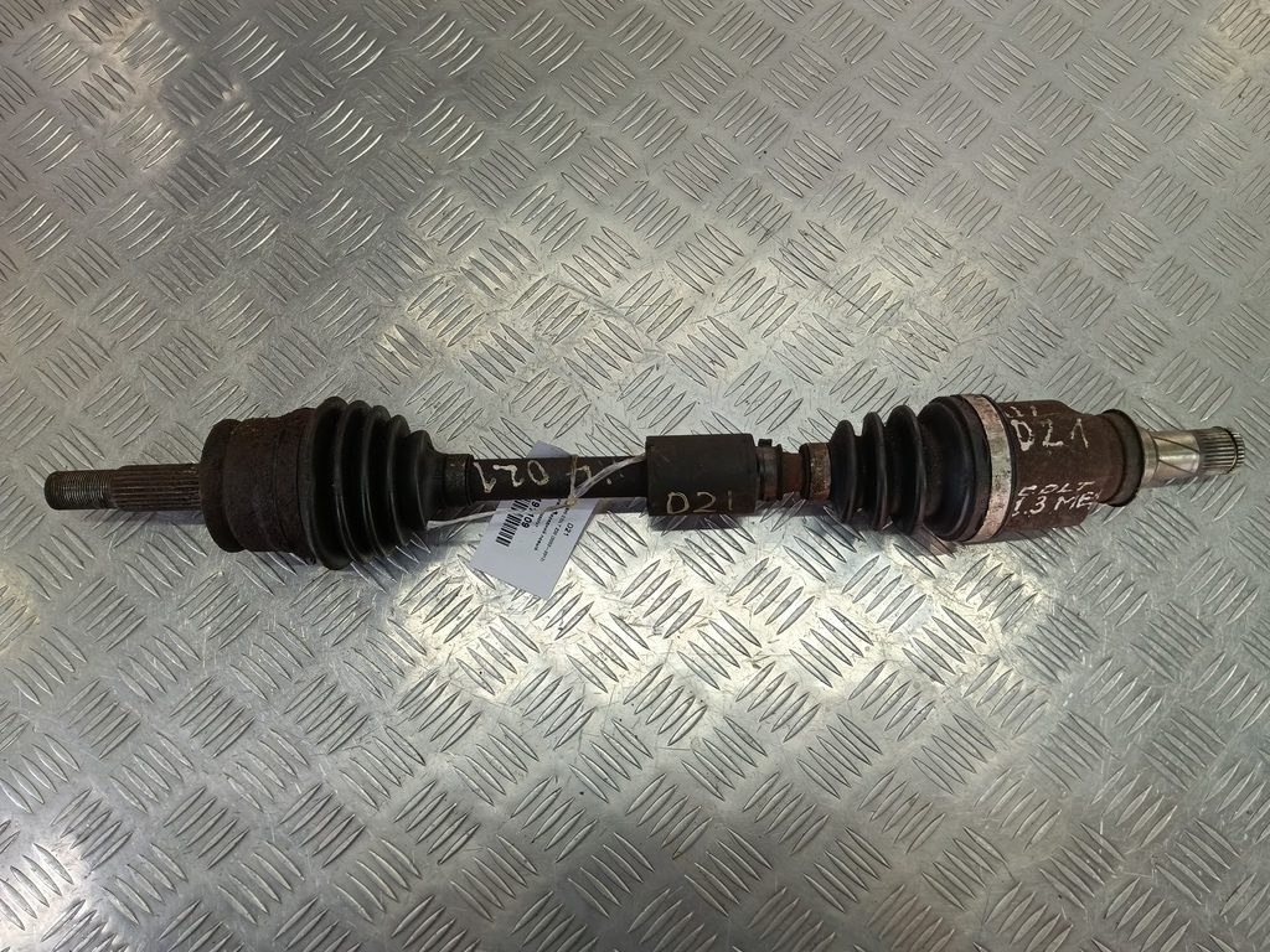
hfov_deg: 73.9
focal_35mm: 23
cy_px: 476
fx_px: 844
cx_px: 635
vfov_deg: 58.9
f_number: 1.6
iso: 125
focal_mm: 4.11
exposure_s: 1/100
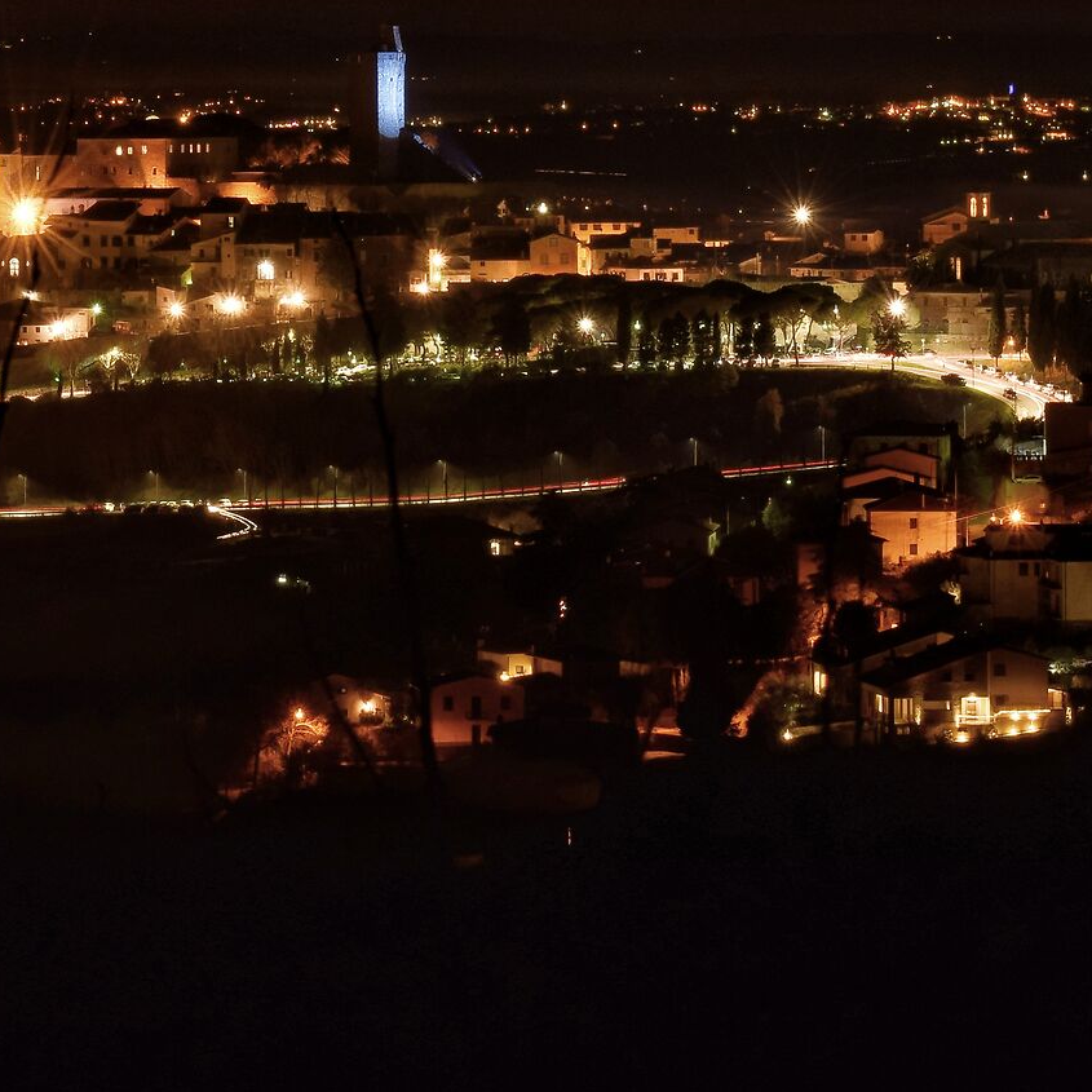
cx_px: 151
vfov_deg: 8.8
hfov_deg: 8.8
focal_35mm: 199
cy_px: 258
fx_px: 7110
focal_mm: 55
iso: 100
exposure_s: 30
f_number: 14
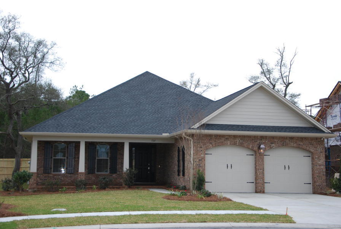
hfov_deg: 38.8
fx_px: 484
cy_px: 114
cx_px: 170
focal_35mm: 51
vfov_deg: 26.6
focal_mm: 34
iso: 250
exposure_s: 1/60
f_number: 4.5
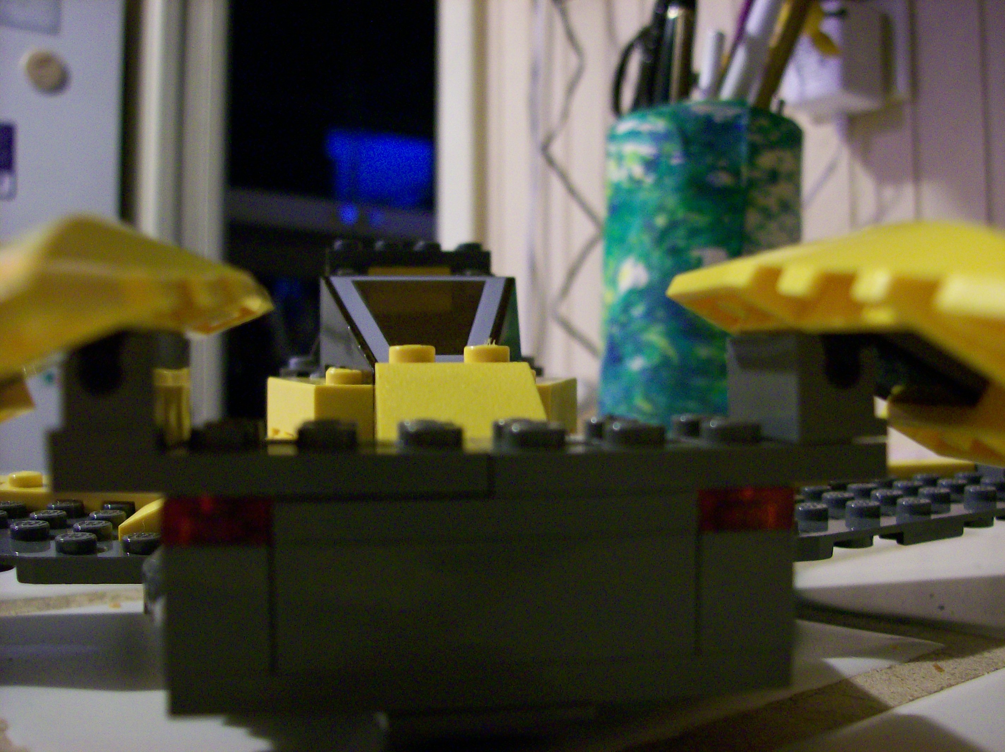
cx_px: 502
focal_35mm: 36
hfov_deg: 51.4
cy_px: 376
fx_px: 1044
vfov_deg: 39.6
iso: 160
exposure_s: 1/8
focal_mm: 6
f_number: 2.7
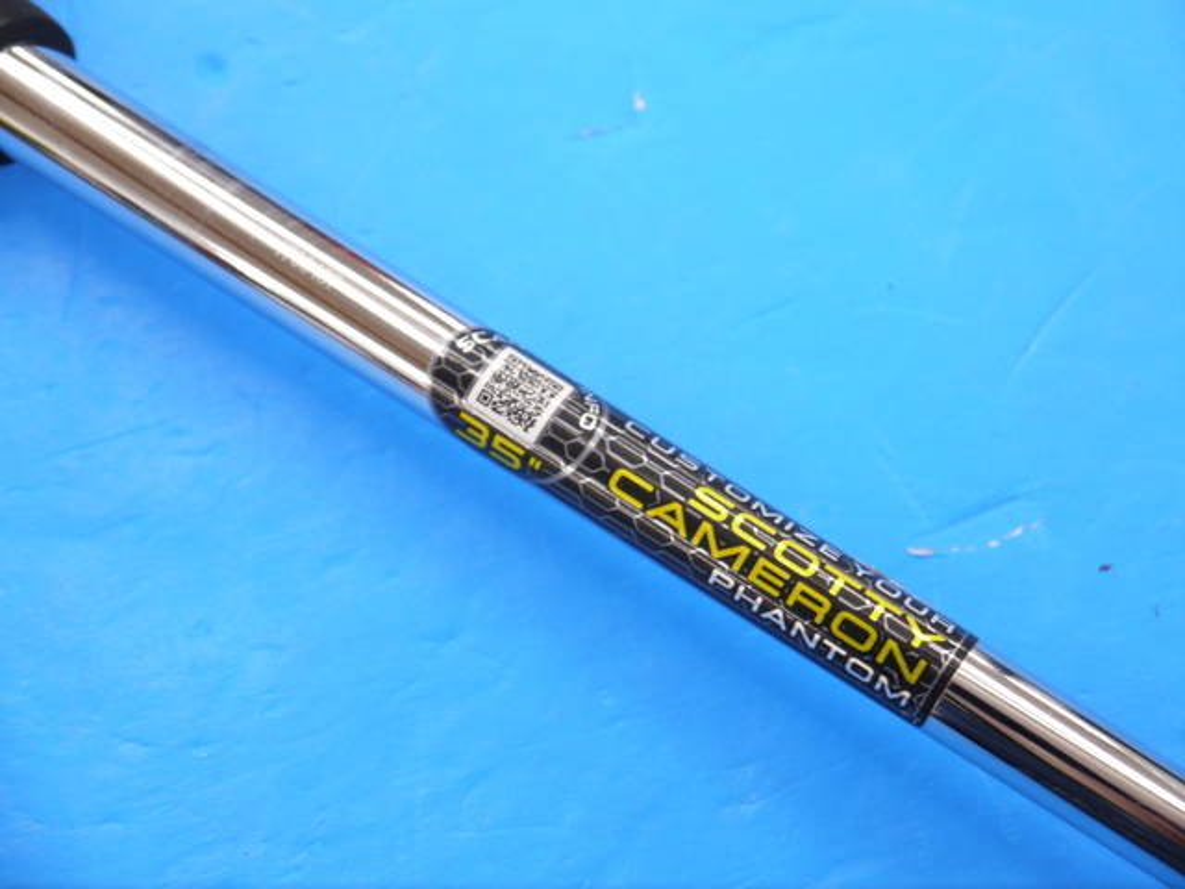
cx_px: 592
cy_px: 444
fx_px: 2876
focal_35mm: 84
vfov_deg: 17.6
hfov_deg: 23.3
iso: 640
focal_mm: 42
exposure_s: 1/80
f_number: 5.6
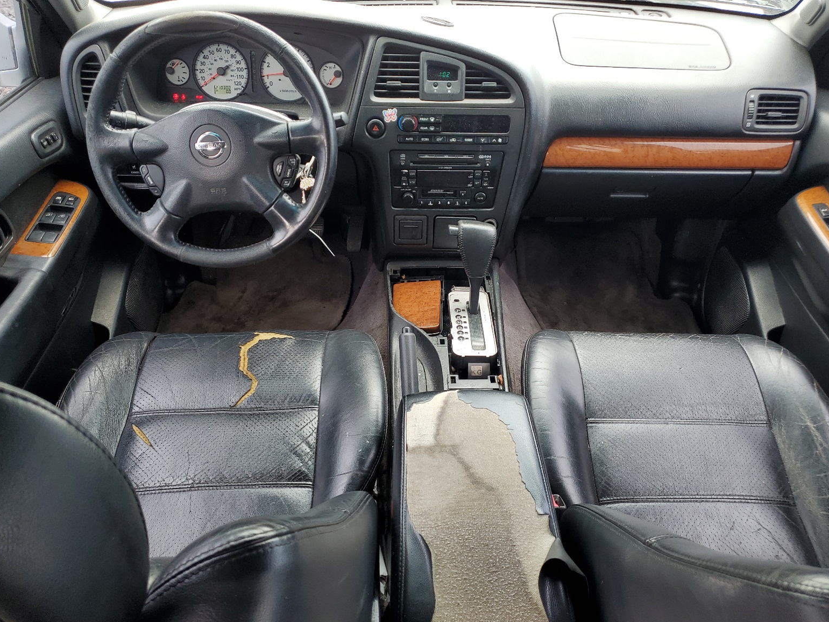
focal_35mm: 27
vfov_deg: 51.4
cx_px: 415
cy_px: 314
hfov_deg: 65.3
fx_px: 647
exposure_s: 1/130
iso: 50
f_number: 1.5
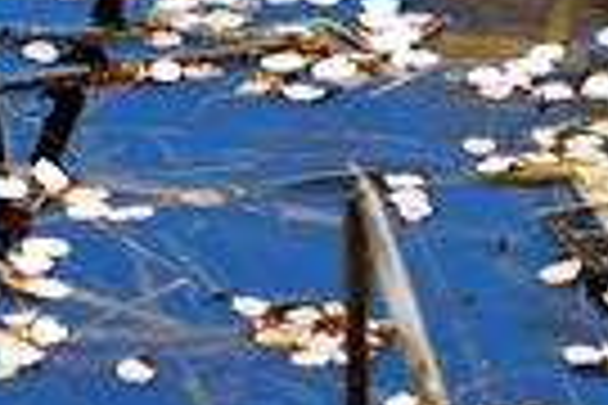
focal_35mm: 1067
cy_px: 97
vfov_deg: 1.3
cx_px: 626
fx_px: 18019
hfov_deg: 1.9
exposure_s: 1/400
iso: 200
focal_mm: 240
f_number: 6.3
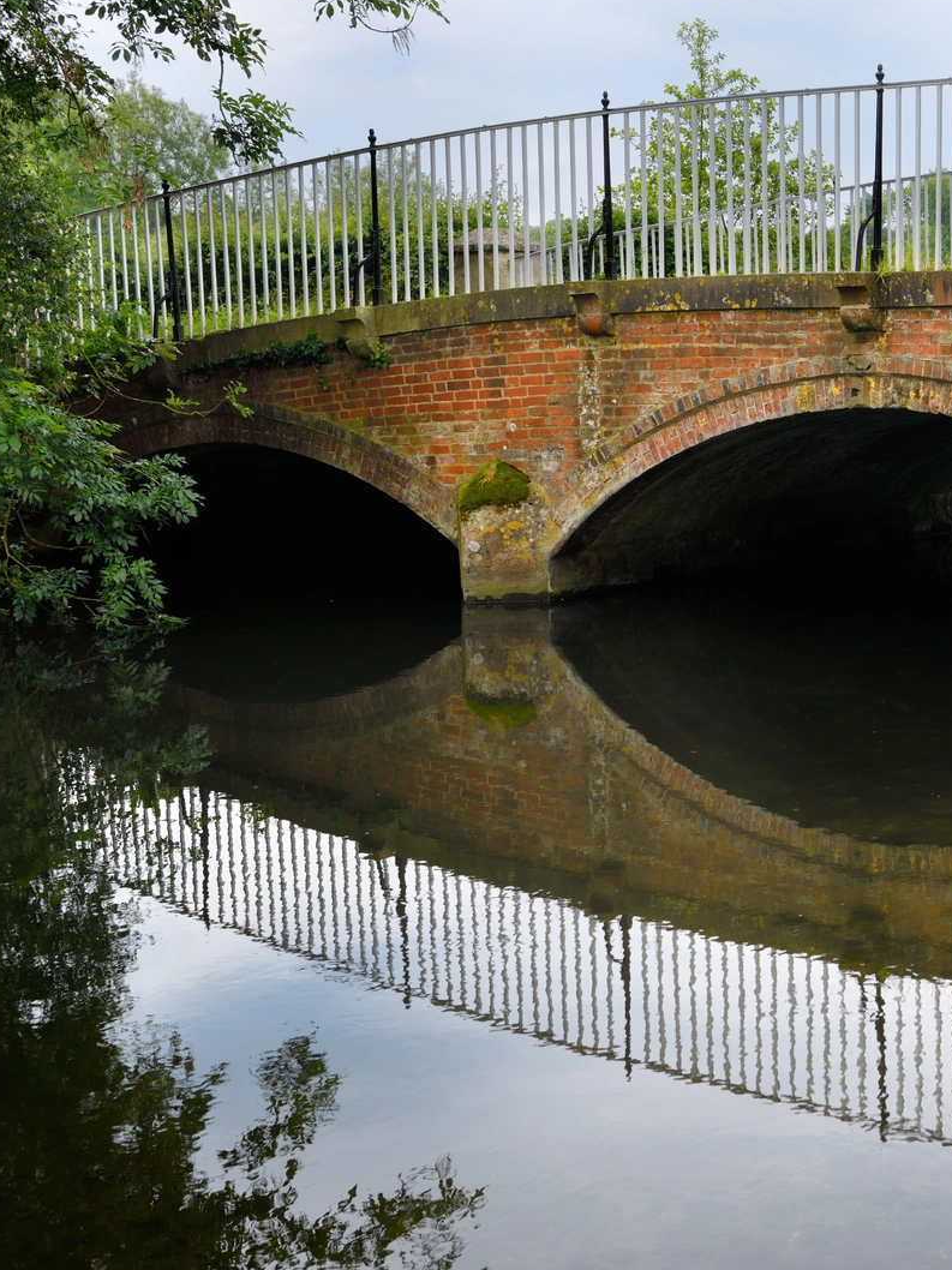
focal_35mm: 53
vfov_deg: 36.2
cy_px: 631
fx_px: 1944
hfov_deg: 26.1
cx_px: 942
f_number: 8
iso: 64
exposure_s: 1/50
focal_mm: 36
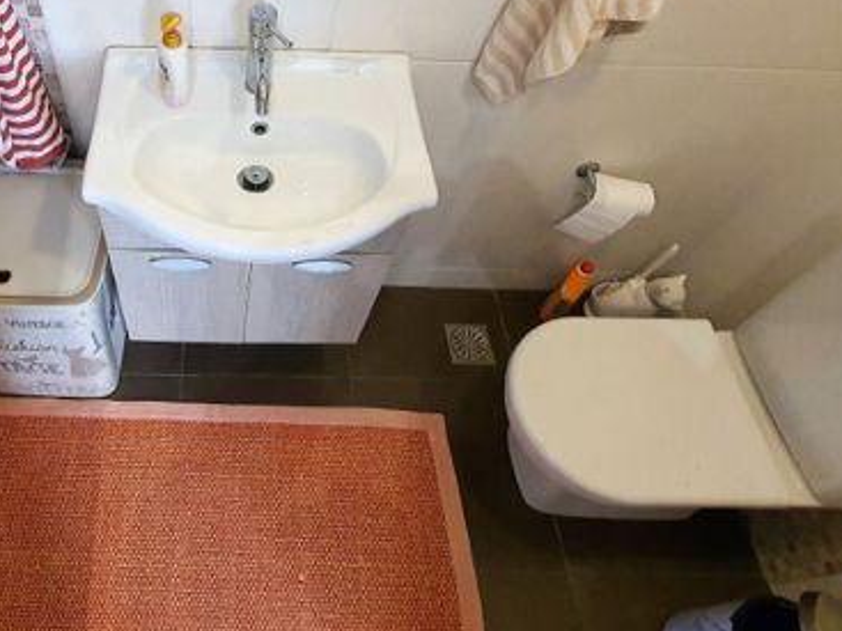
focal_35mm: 25
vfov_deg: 53.8
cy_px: 213
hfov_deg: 66.7
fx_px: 608
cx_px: 254
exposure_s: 1/50
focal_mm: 1.8
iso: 400
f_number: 2.2
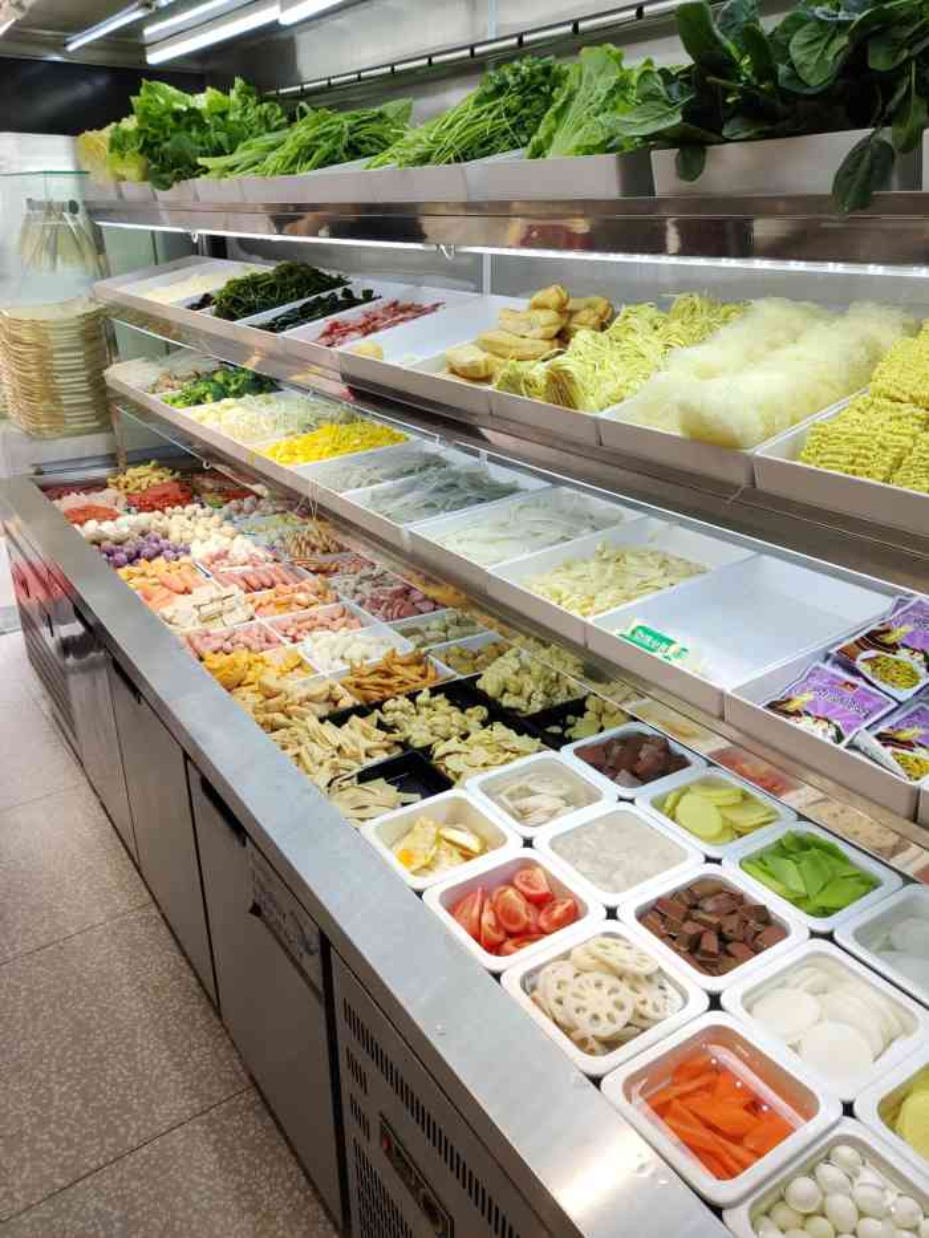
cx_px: 464
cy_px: 619
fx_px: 930
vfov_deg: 67.3
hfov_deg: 53.1
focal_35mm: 26
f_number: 1.75
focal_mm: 4.75
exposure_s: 1/128
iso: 112
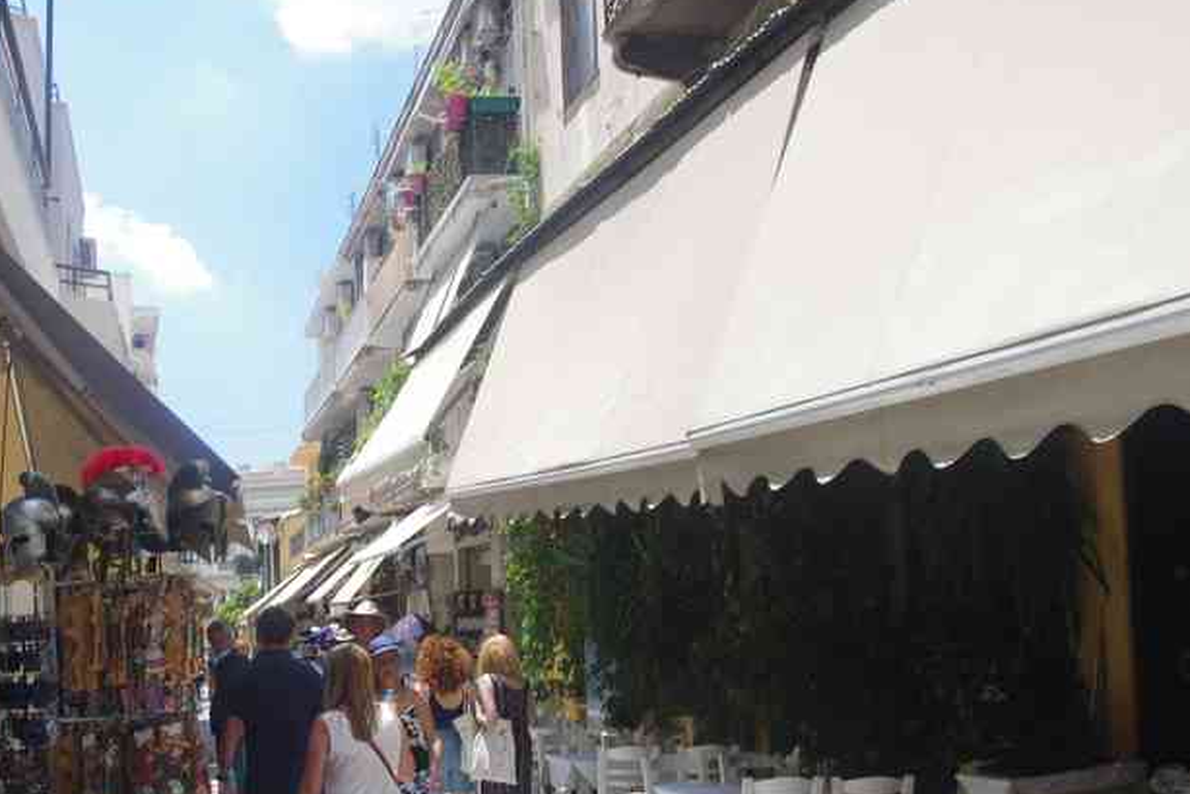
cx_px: 451
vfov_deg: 30.4
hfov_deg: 44.2
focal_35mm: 44
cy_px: 497
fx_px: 1455
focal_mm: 18
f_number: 11
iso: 200
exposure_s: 1/50
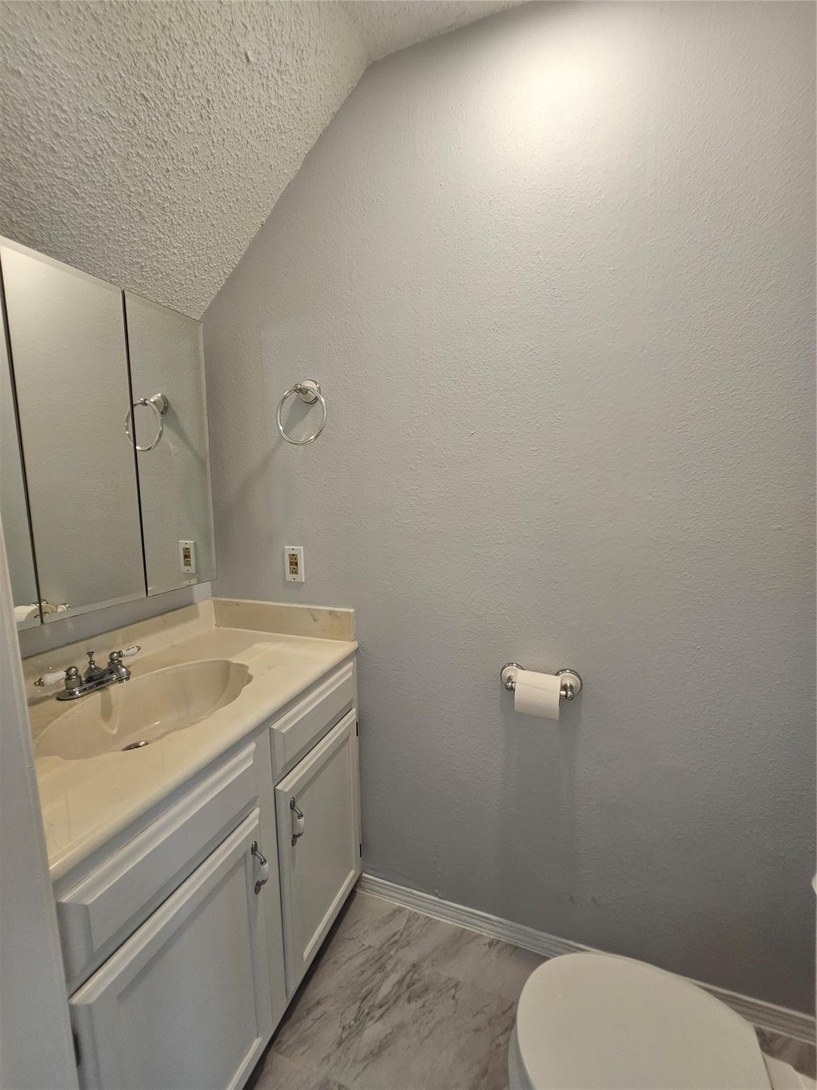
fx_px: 409
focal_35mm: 13
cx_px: 408
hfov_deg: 89.9
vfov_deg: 106.2
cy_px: 545
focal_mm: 2.2
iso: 125
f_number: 2.2
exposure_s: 1/77
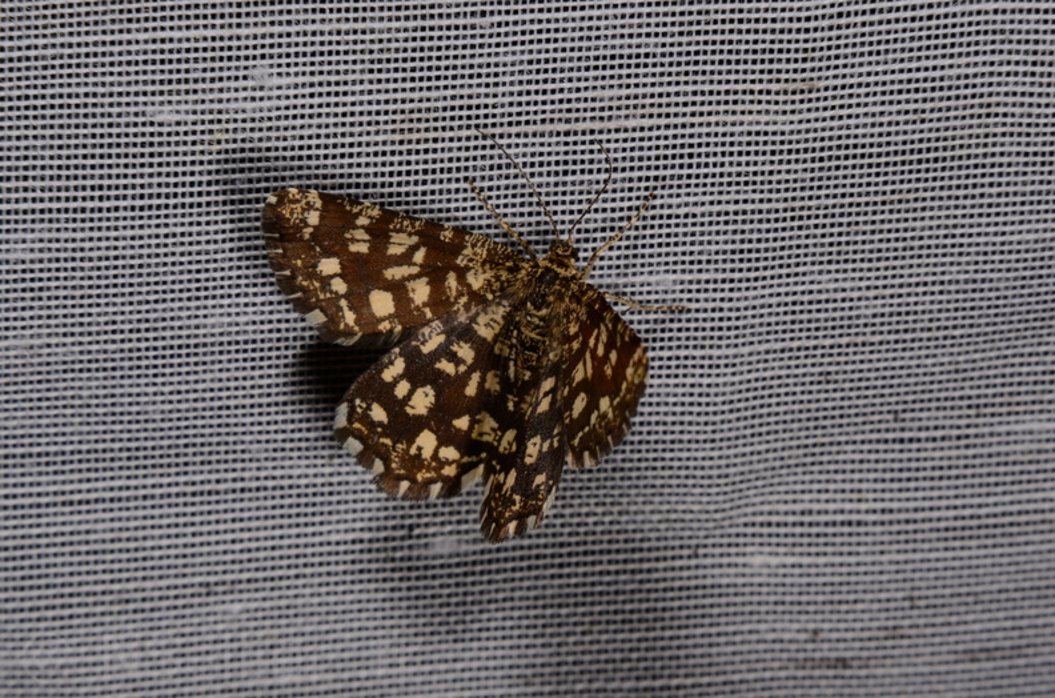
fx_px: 3727
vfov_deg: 10.7
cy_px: 349
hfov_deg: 16.1
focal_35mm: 128
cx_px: 528
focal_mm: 85
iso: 100
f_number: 25
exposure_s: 1/60
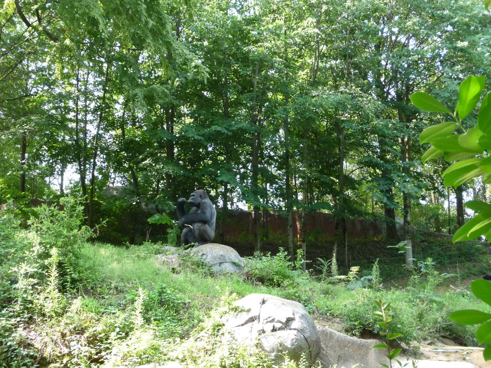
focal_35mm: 55
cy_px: 184
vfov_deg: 26.6
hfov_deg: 34.9
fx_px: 780
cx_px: 246
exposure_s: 1/160
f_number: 4.3
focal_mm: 9.3
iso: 400
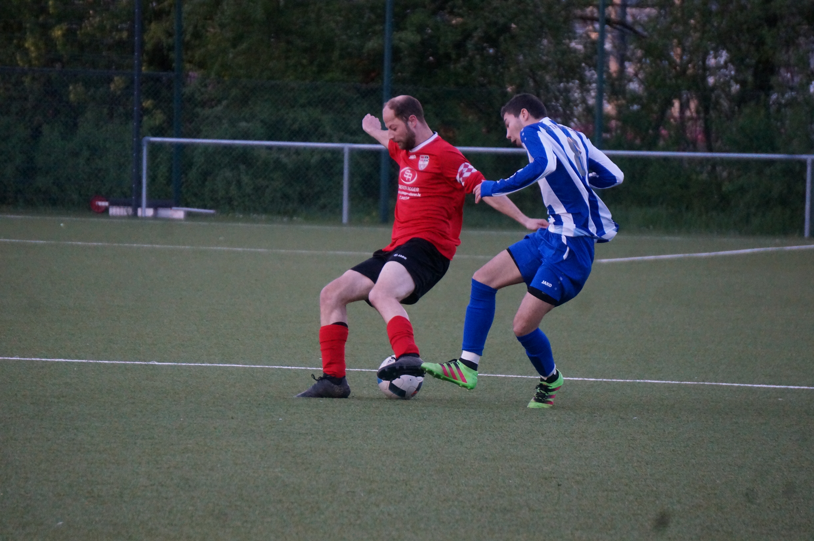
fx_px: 7115
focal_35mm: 315
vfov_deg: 4.4
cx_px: 407
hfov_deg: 6.5
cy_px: 270
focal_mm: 210
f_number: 6.3
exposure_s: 1/1000
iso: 3200
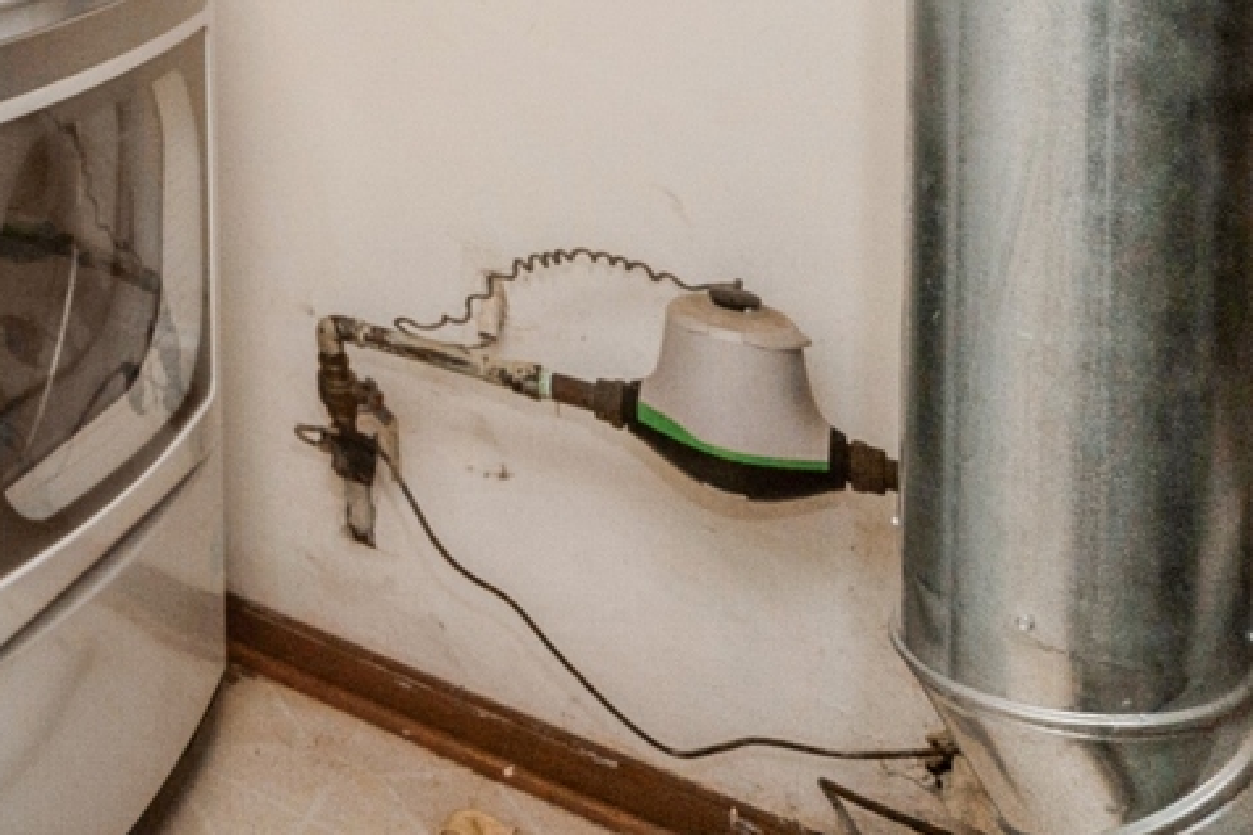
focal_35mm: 51
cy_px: -457
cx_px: -545
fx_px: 1775
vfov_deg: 21.6
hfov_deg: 28.3
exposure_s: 1/250
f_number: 7.1
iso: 200
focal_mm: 15
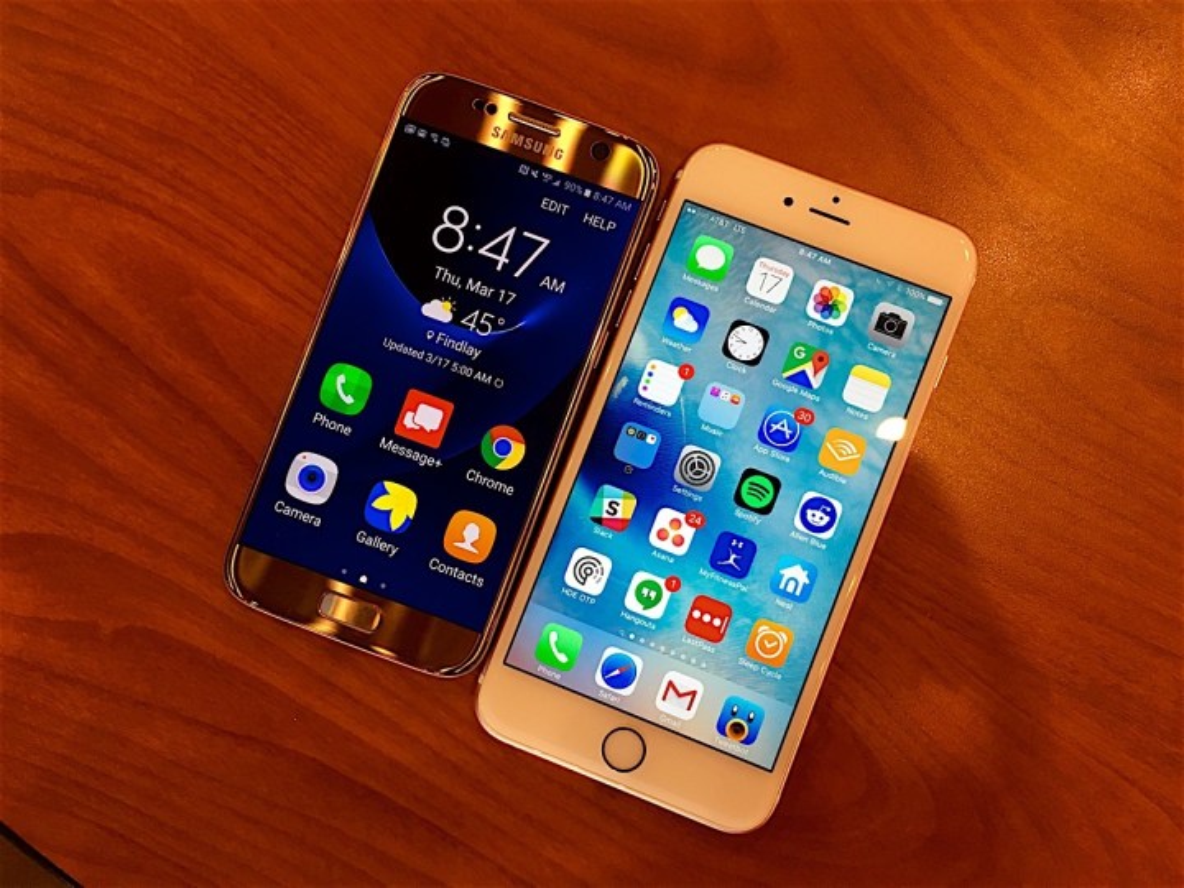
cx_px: 592
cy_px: 444
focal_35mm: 29
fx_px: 992
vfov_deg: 48.2
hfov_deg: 61.7
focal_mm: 4.15
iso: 40
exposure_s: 1/30
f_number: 2.2
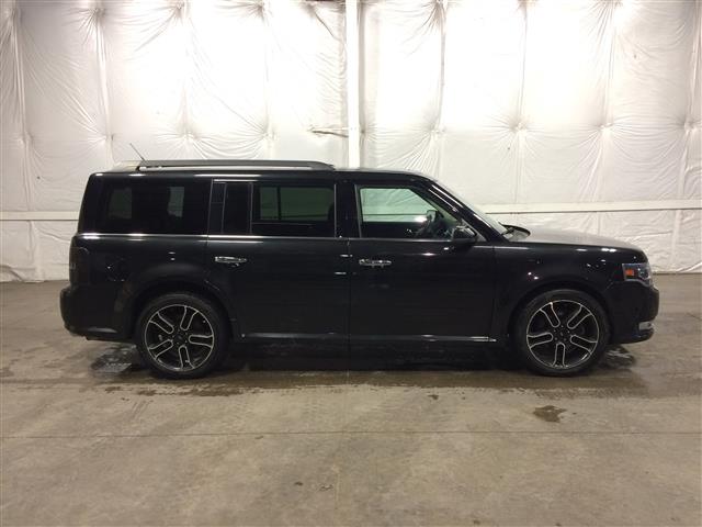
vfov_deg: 48.2
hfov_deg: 61.7
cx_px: 351
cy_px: 264
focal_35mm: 29
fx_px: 588
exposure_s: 1/30
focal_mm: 4.15
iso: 100
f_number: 2.2
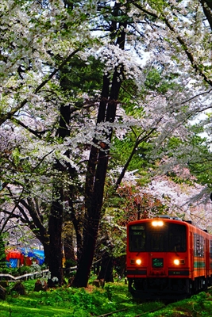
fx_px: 1403
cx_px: 106
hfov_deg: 8.6
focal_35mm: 159
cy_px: 158
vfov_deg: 12.9
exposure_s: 1/200
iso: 100
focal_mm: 106
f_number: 6.3
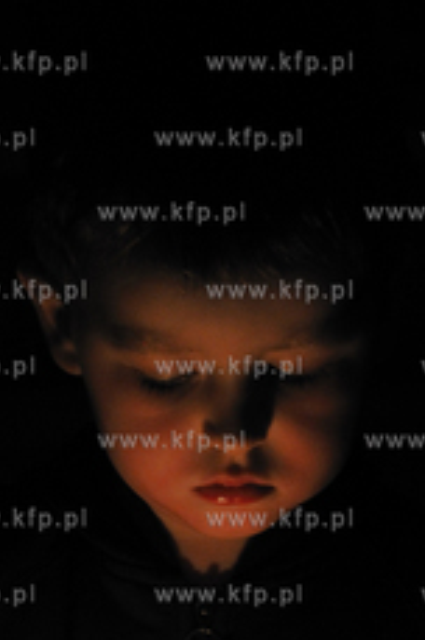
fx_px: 4420
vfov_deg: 8.3
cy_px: 514
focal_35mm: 249
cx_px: 190
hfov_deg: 5.5
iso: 800
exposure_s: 1/10
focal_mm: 95
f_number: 5.3
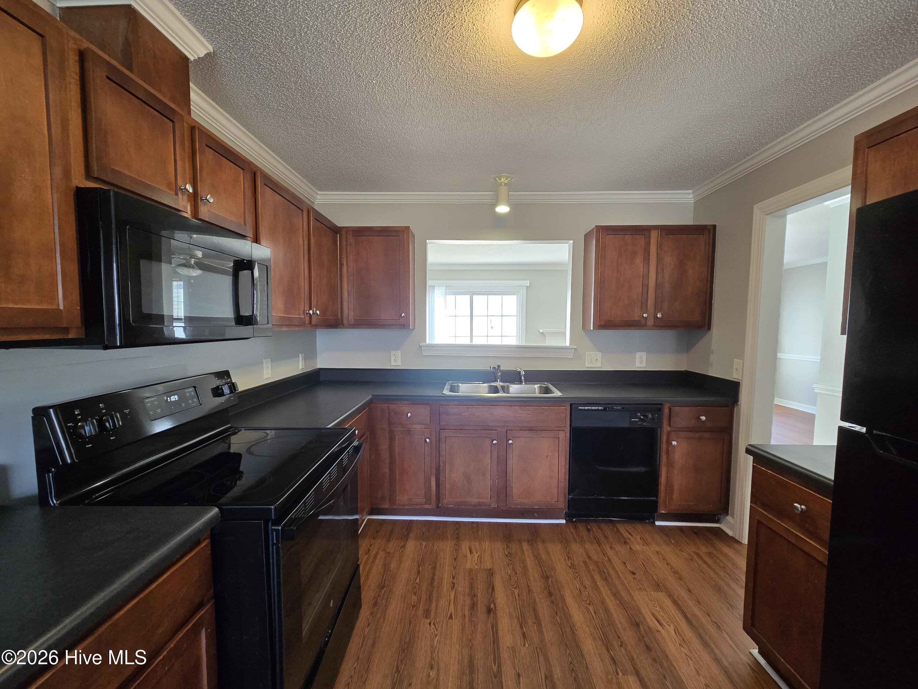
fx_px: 345
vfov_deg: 89.9
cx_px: 459
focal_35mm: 13
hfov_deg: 106.2
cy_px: 344
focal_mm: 2.2
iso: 250
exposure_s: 1/60
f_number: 2.2
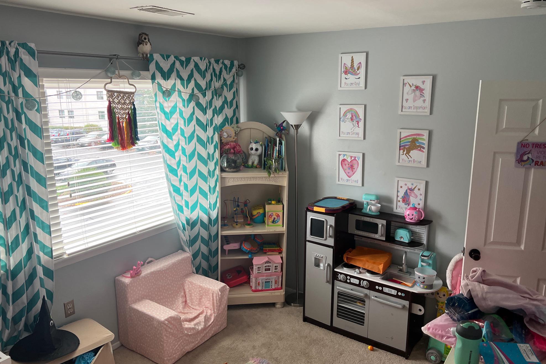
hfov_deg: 65.5
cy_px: 176
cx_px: 265
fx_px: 425
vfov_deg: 46.4
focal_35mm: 28
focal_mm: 5.7
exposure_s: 1/121
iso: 80
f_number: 1.5
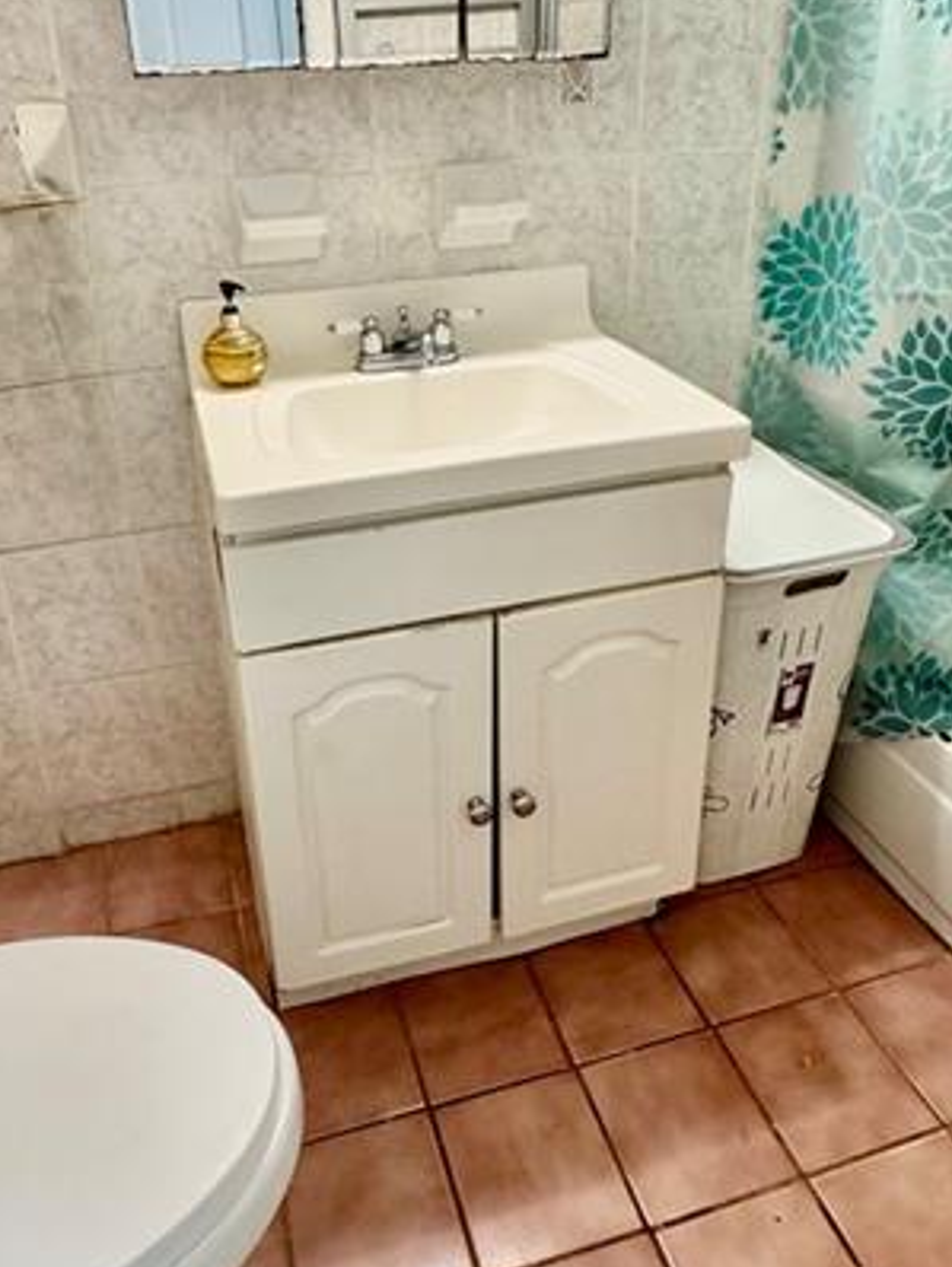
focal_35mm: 27
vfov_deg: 64.5
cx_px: 395
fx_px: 989
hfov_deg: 51.2
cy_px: 487
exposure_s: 1/120
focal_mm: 2.22
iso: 250
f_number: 2.2
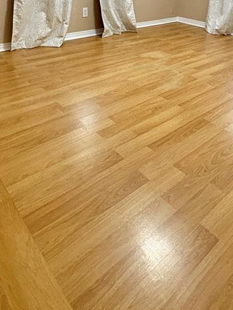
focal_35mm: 32
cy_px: 25
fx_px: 287
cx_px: 146
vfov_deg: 49.9
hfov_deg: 43.8
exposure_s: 1/60
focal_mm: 2.22
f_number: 2.2
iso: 320
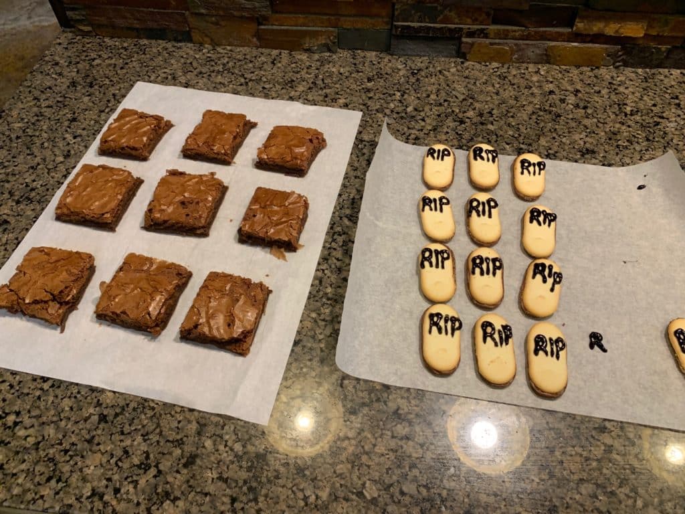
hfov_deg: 67.3
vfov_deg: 53.1
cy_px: 257
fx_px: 515
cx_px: 342
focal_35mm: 26
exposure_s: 1/60
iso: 200
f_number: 1.8
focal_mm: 4.25
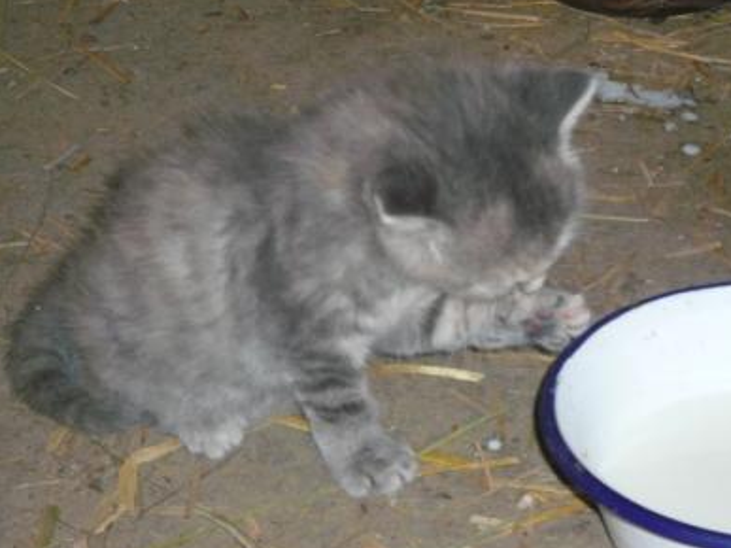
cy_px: 280
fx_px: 2491
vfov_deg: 12.5
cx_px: 391
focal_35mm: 118
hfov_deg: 16.7
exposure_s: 1/30
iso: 160
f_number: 5.6
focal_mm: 16.8
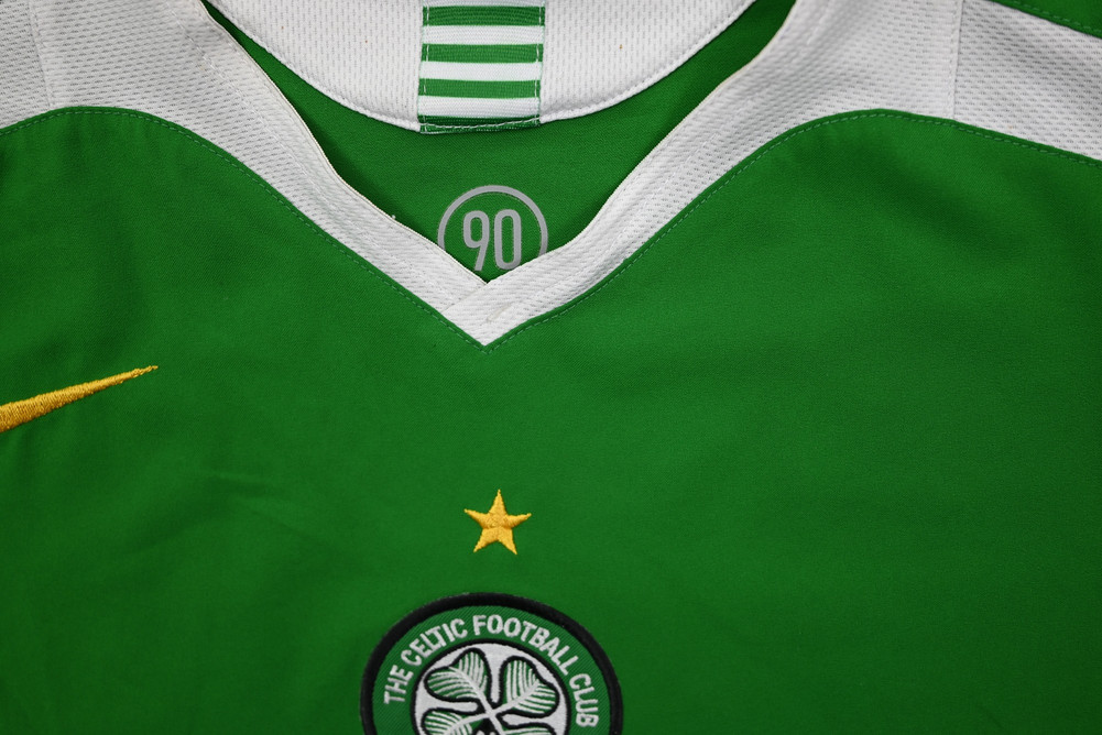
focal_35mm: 34
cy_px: 368
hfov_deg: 55.8
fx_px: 1041
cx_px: 551
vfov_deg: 38.9
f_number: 5
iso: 200
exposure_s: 1/125
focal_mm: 34
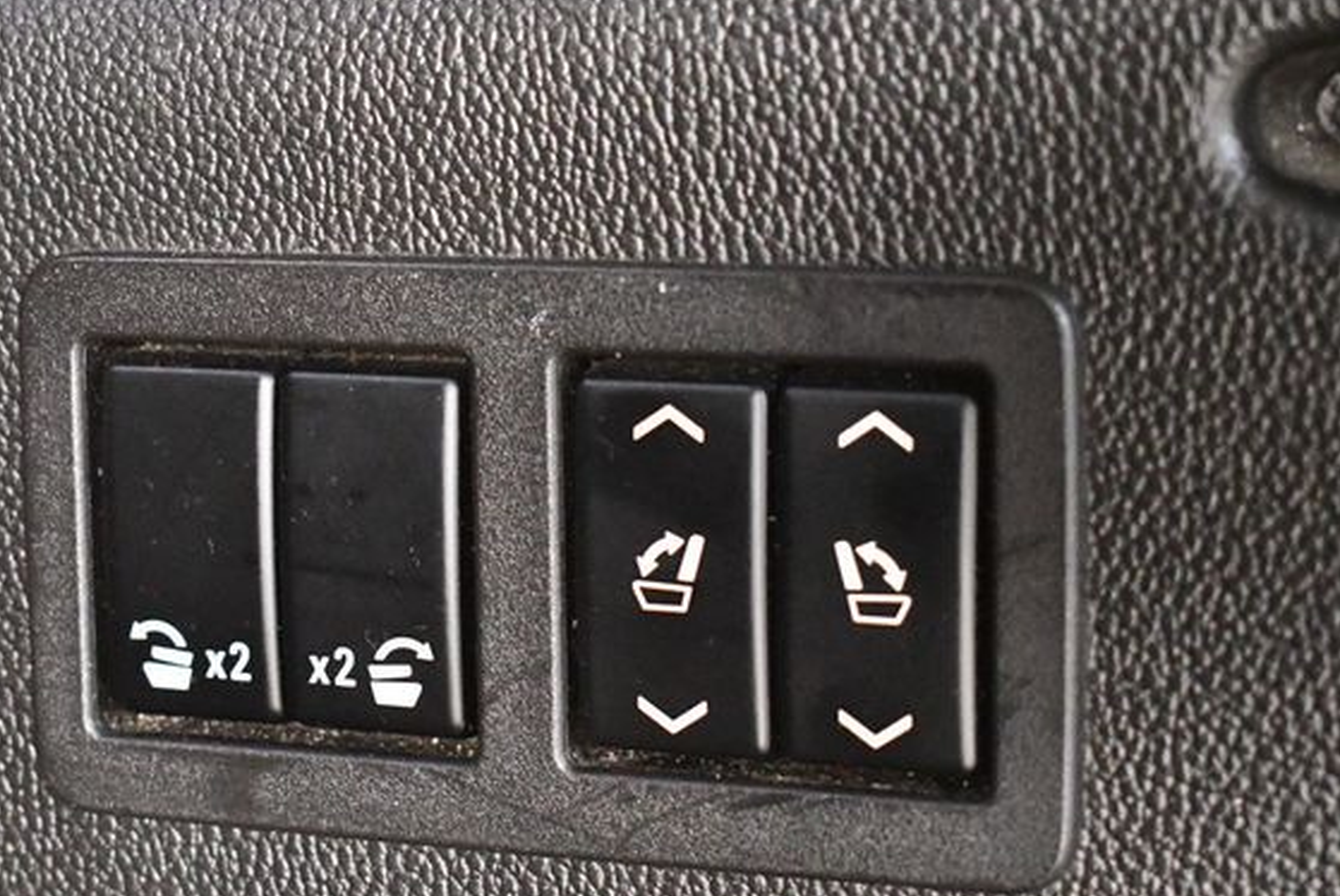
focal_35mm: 103
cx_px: 594
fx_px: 3838
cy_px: 482
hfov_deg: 19.8
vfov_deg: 13.3
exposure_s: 1/60
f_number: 5
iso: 12800
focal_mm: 45
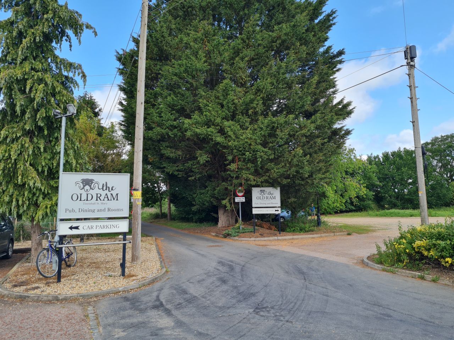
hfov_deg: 67.3
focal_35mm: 26
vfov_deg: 53.1
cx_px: 227
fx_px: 341
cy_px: 170
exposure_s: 1/1156
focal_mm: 5.4
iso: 50
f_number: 1.8
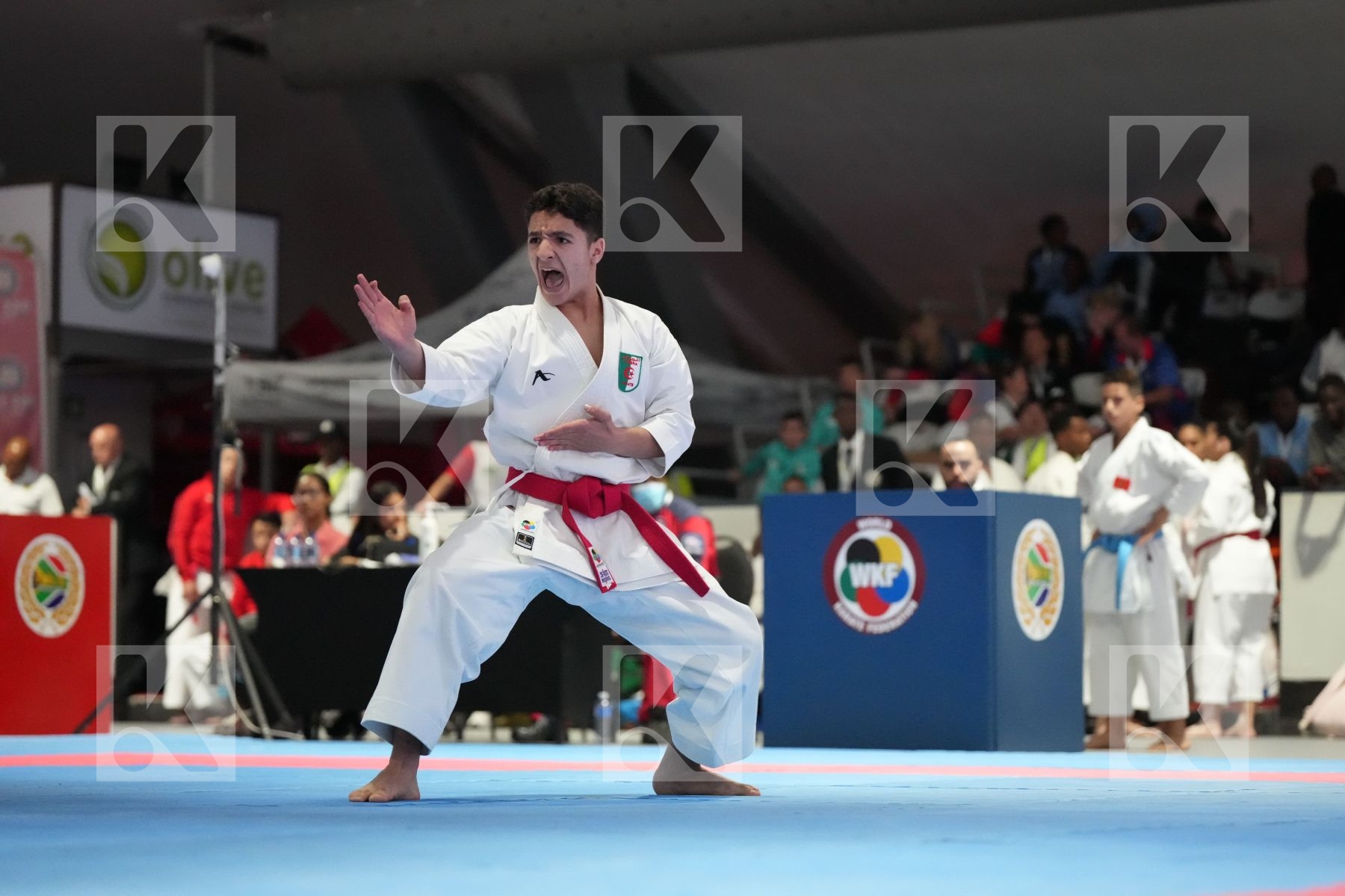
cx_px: 672
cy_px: 448
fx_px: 3811
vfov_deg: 13.4
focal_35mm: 102
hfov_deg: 20.0
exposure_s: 1/500
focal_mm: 102
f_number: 2.8
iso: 10000
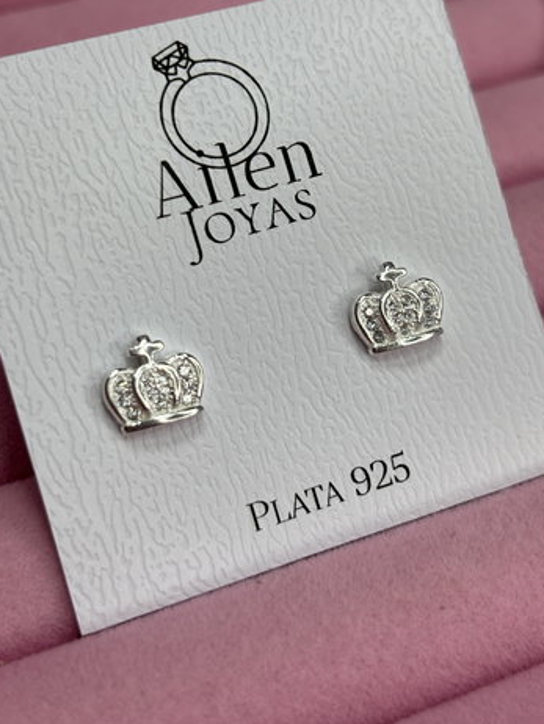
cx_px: 254
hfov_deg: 24.4
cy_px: 319
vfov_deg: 32.1
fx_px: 1256
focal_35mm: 60
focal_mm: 5.96
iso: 25
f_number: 1.6
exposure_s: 1/129
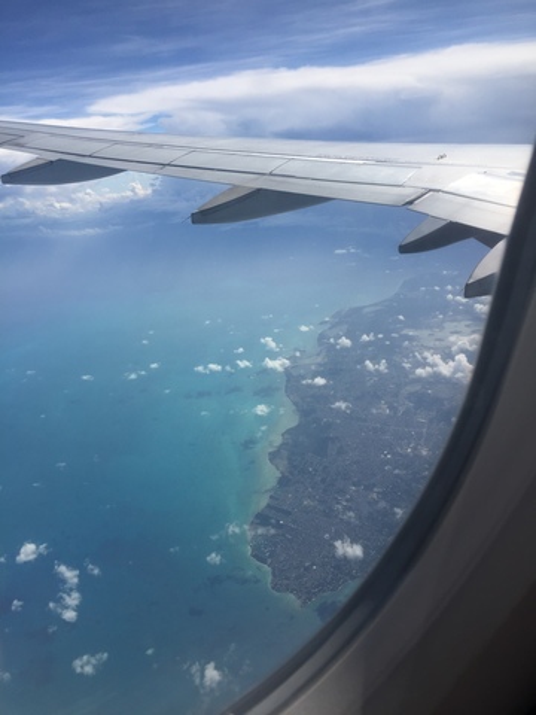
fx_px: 599
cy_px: 358
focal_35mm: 29
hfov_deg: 48.2
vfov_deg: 61.7
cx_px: 268
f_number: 2.2
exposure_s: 1/3300
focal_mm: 4.15
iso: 32
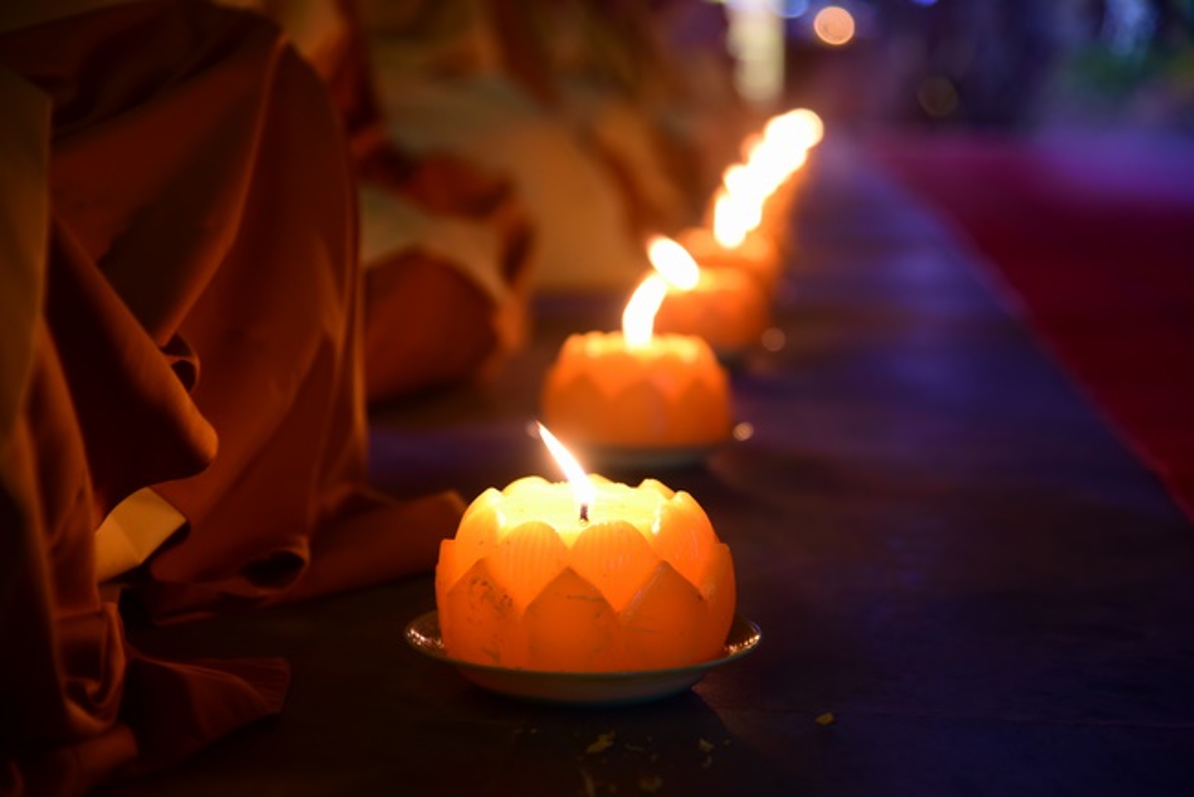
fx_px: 2323
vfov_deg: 19.5
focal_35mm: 70
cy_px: 398
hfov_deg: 28.8
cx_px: 597
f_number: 4
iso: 1000
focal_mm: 70
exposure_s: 1/30
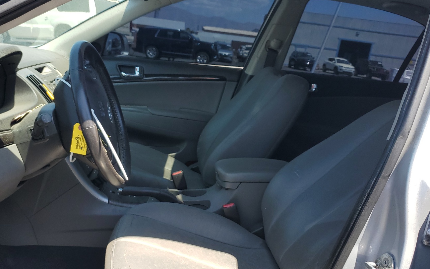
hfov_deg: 56.4
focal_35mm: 34
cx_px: 181
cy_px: 170
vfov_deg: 37.0
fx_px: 398
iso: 50
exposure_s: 1/833
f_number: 1.5
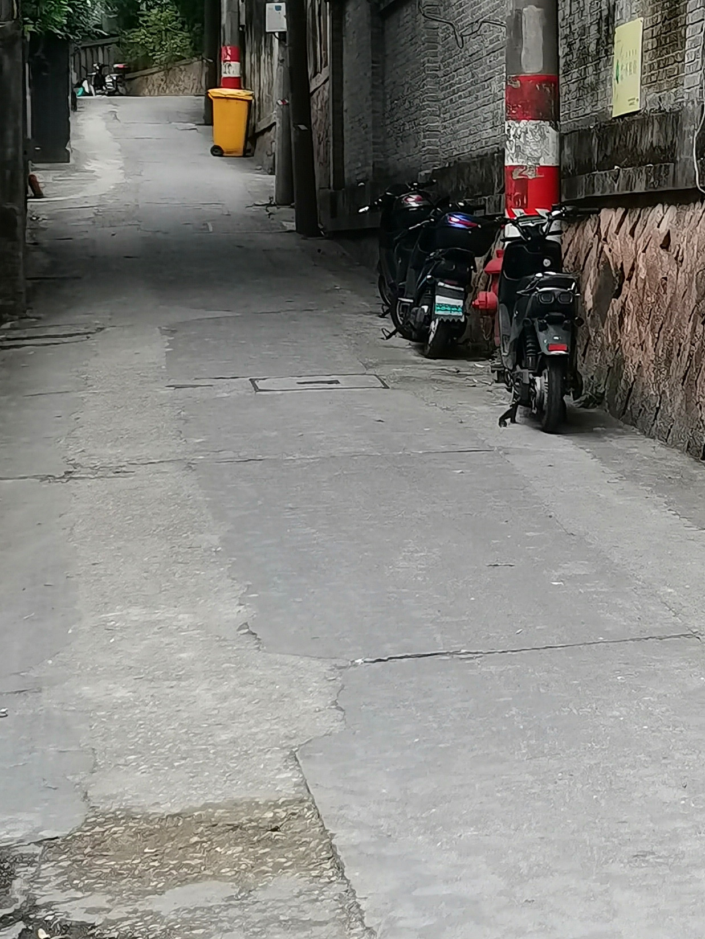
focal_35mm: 95
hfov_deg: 15.1
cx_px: 825
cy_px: 96
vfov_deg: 20.2
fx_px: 2579
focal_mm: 5.58
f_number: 1.8
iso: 160
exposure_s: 1/100
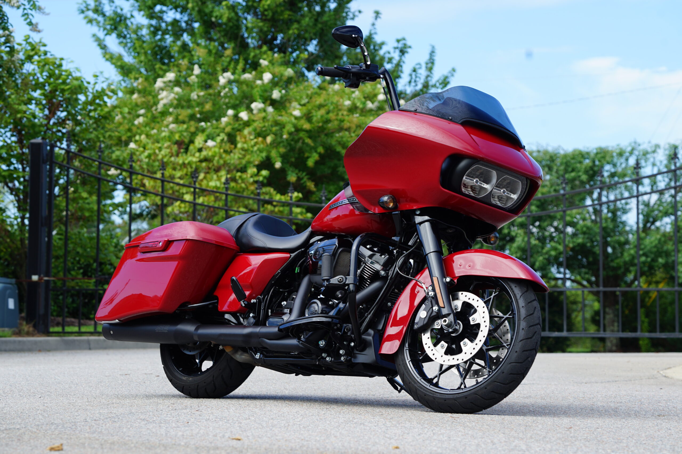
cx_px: 341
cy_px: 227
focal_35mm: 116
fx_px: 2198
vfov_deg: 11.8
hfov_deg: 17.6
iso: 100
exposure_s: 1/160
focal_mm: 116
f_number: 7.1
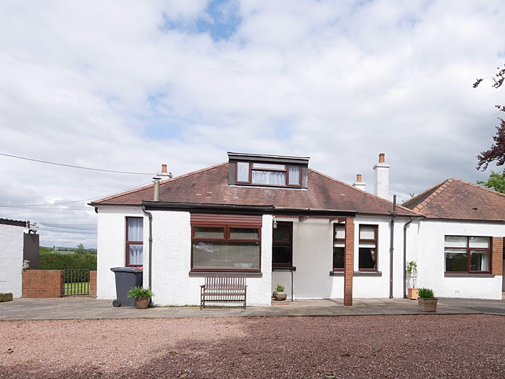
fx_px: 380
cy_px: 259
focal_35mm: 26
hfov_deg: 65.4
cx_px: 340
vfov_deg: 51.9
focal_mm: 9
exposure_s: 1/400
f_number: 8
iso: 200
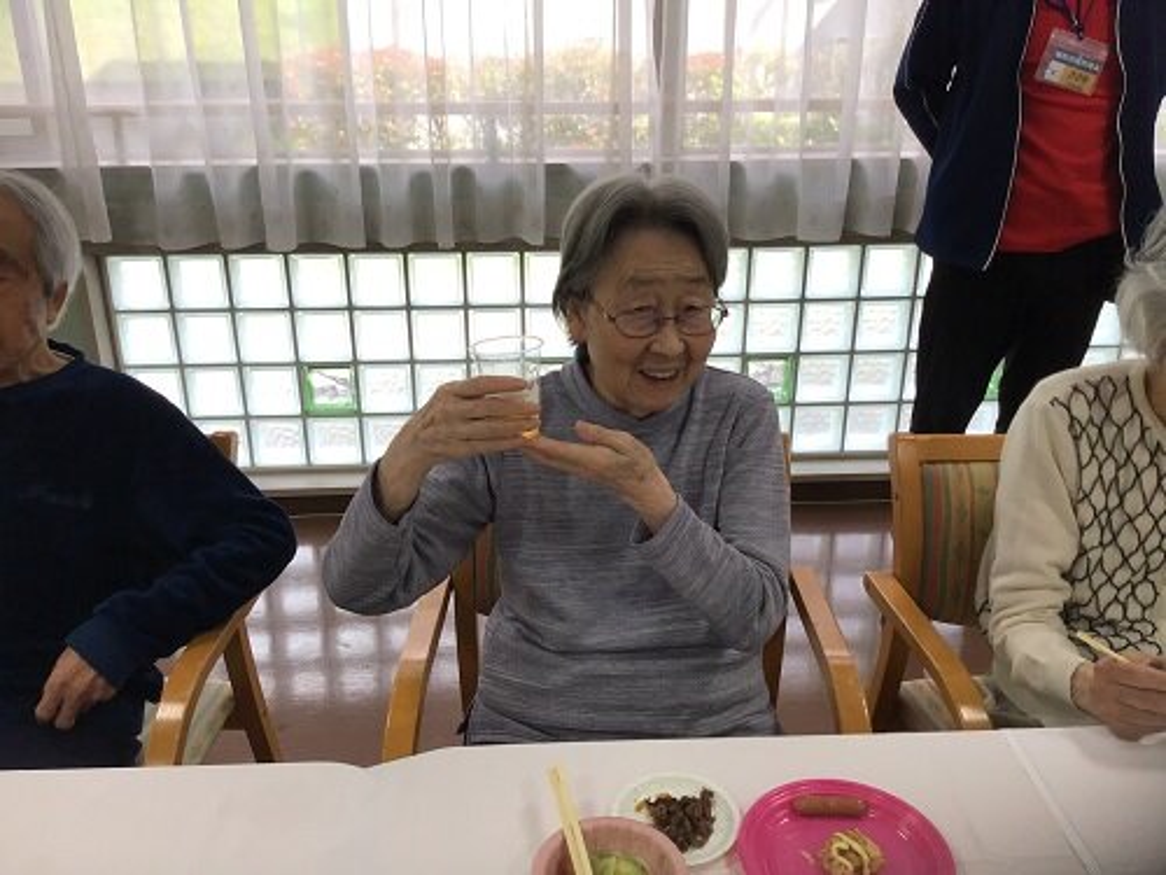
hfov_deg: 58.4
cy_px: 438
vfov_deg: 45.4
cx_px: 583
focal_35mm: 31
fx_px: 1044
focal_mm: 3.3
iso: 40
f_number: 2.4
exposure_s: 1/120
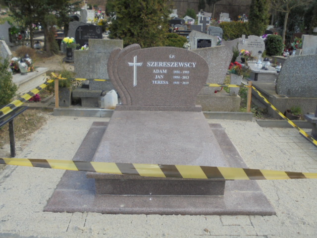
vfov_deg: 41.8
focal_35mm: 34
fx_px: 311
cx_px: 158
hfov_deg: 54.0
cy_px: 119
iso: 100
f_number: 4
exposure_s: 1/250
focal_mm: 6.1
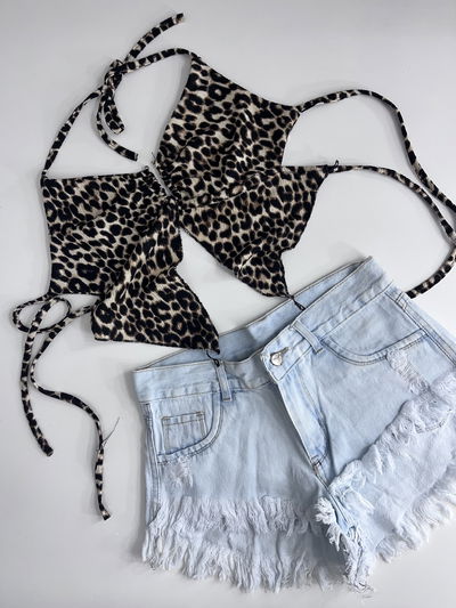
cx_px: 228
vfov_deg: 67.3
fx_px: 456
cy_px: 304
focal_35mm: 26
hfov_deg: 53.1
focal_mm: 5.1
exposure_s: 1/100
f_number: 1.6
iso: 40
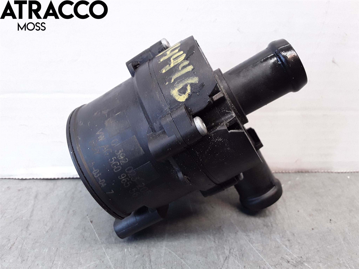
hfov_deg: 63.4
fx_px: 290
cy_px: 134
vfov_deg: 49.7
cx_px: 180
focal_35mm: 28
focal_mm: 2.91
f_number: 1.9
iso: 50
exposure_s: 1/50
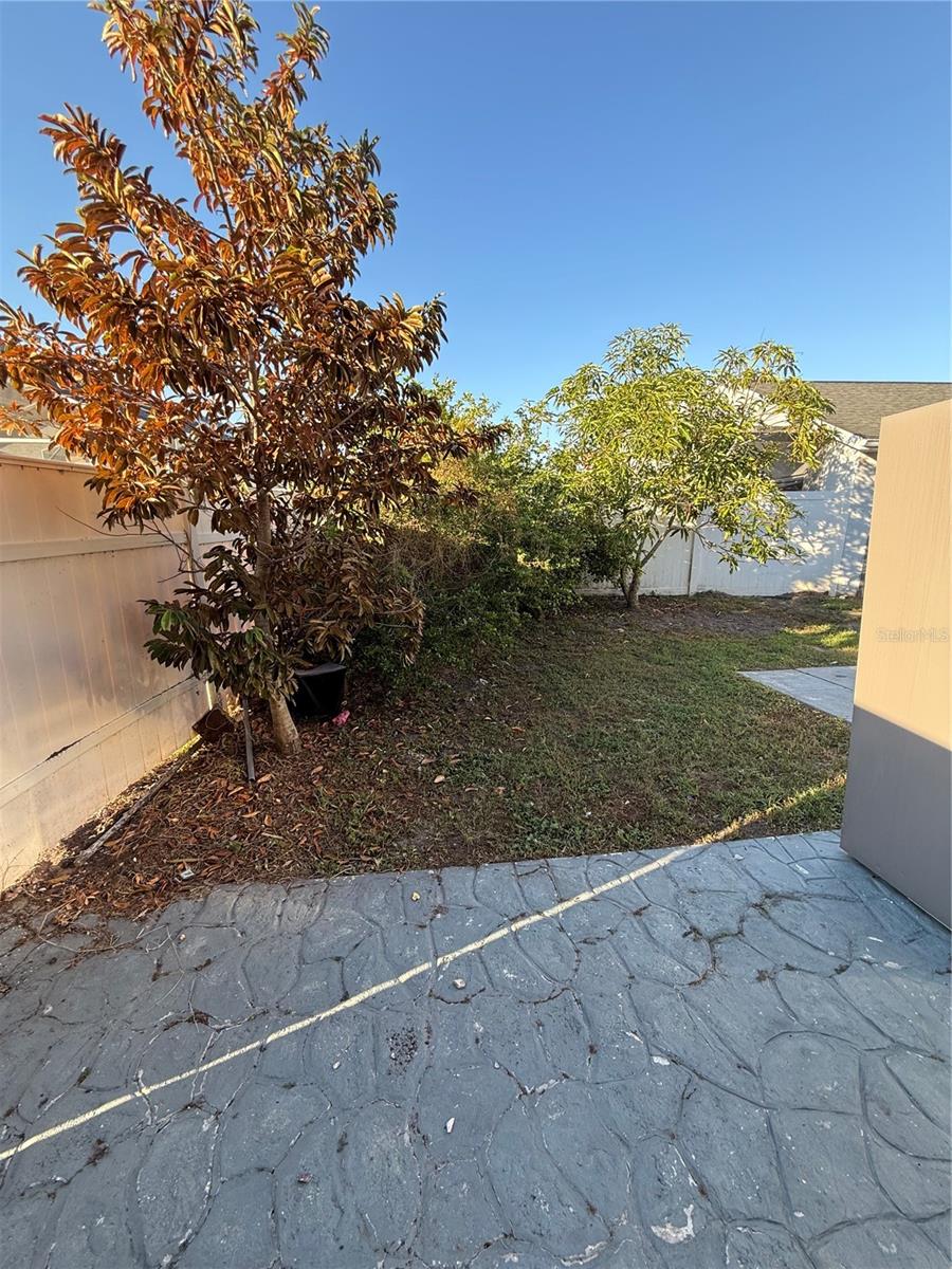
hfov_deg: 85.7
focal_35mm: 14
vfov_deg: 102.1
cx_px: 476
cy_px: 634
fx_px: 513
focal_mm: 2.22
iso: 64
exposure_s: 1/177
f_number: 2.2
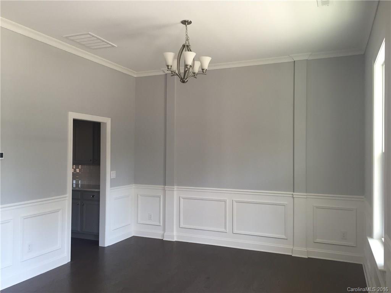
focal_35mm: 29
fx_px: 328
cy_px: 146
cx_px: 196
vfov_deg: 48.2
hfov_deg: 61.7
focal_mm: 4.15
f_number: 2.2
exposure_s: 1/30
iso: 32
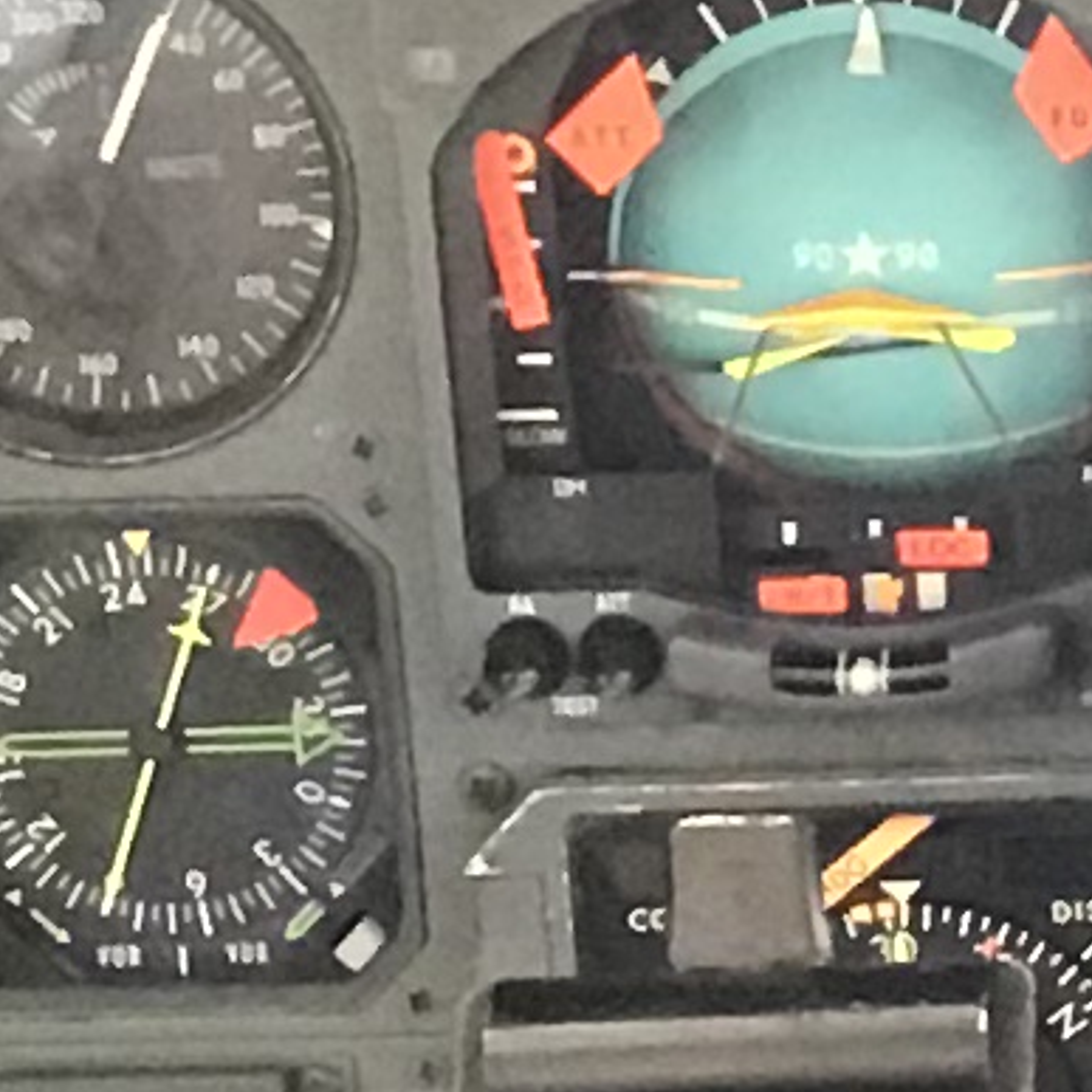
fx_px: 8244
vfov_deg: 7.6
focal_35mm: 231
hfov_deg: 7.2
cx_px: 2565
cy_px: 593
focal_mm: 3.3
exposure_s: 1/30
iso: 125
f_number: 2.4
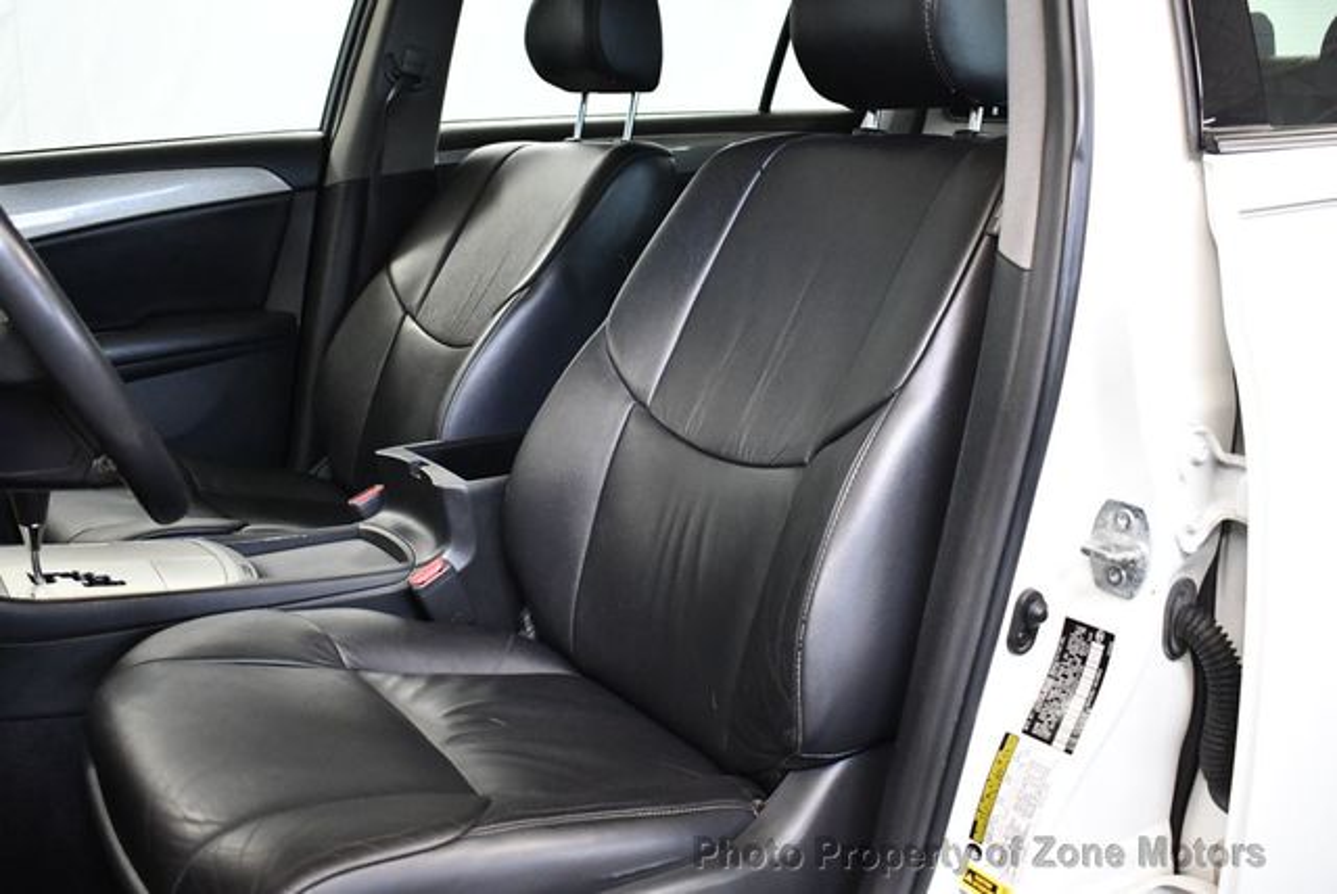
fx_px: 1338
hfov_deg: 53.1
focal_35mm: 36
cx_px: 668
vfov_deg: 36.9
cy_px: 447
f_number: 3.5
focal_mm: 18
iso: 2800
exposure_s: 1/125
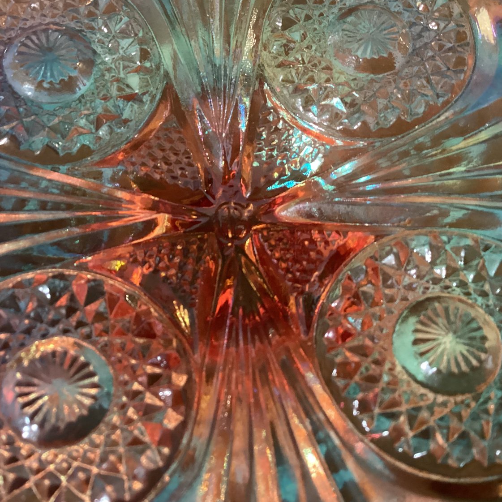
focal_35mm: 37
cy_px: 250
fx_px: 607
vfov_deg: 44.9
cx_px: 231
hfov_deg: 44.9
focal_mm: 3.3
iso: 640
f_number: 2.4
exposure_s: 1/30
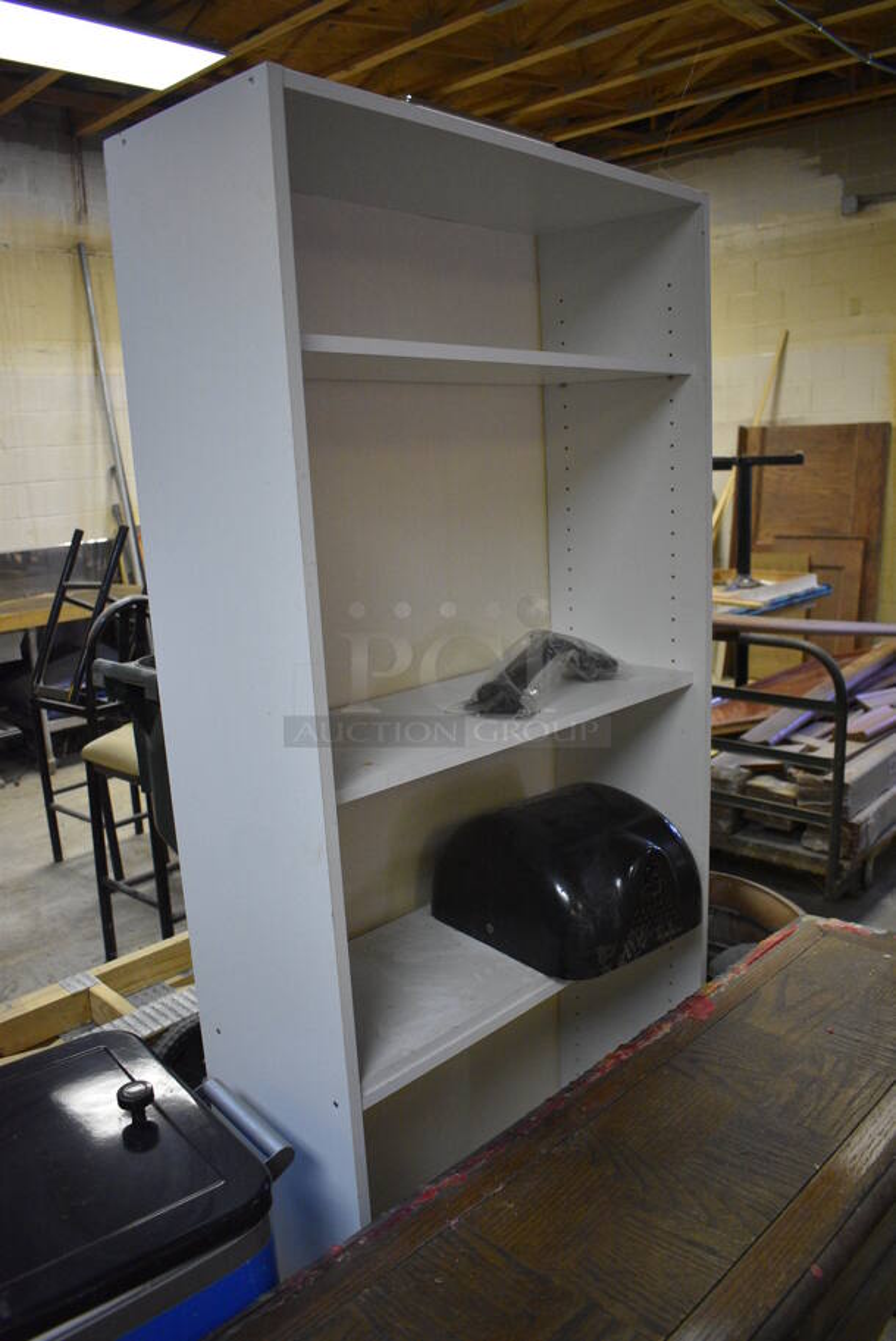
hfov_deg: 48.0
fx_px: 1006
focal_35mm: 27
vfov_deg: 67.3
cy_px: 670
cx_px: 448
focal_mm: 18
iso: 2500
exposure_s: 1/125
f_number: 3.5
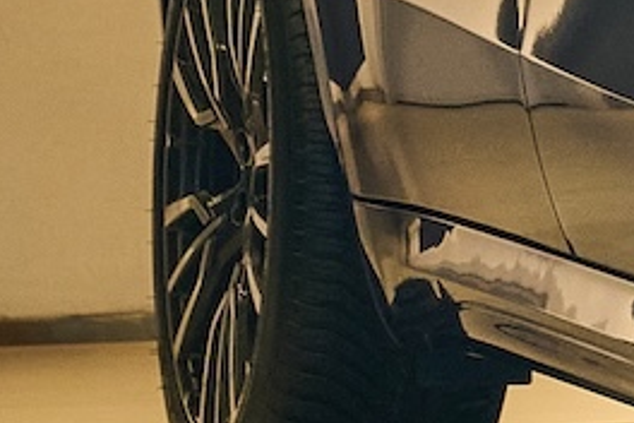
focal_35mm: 400
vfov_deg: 3.4
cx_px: 1818
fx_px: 7044
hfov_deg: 4.9
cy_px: -357
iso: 500
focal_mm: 38
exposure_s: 1/160
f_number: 4.5
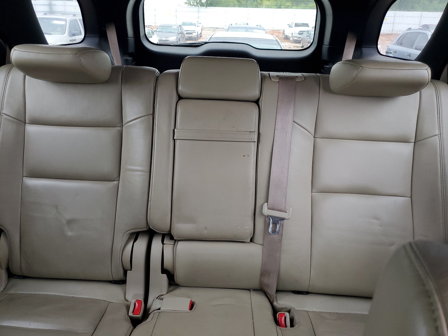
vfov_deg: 53.1
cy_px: 168
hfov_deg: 67.3
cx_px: 224
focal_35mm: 26
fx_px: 336
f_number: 1.5
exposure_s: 1/60.2
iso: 96
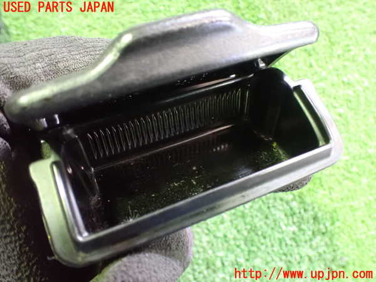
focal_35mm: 30
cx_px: 188
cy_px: 141
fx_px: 326
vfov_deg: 46.8
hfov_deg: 60.0
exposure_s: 1/20
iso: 1600
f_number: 2.3
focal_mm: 5.4
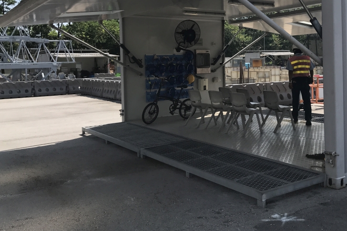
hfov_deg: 48.0
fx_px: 385
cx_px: 217
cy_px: 71
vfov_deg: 33.0
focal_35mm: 40
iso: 20
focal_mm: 3.99
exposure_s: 1/1953
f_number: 1.8
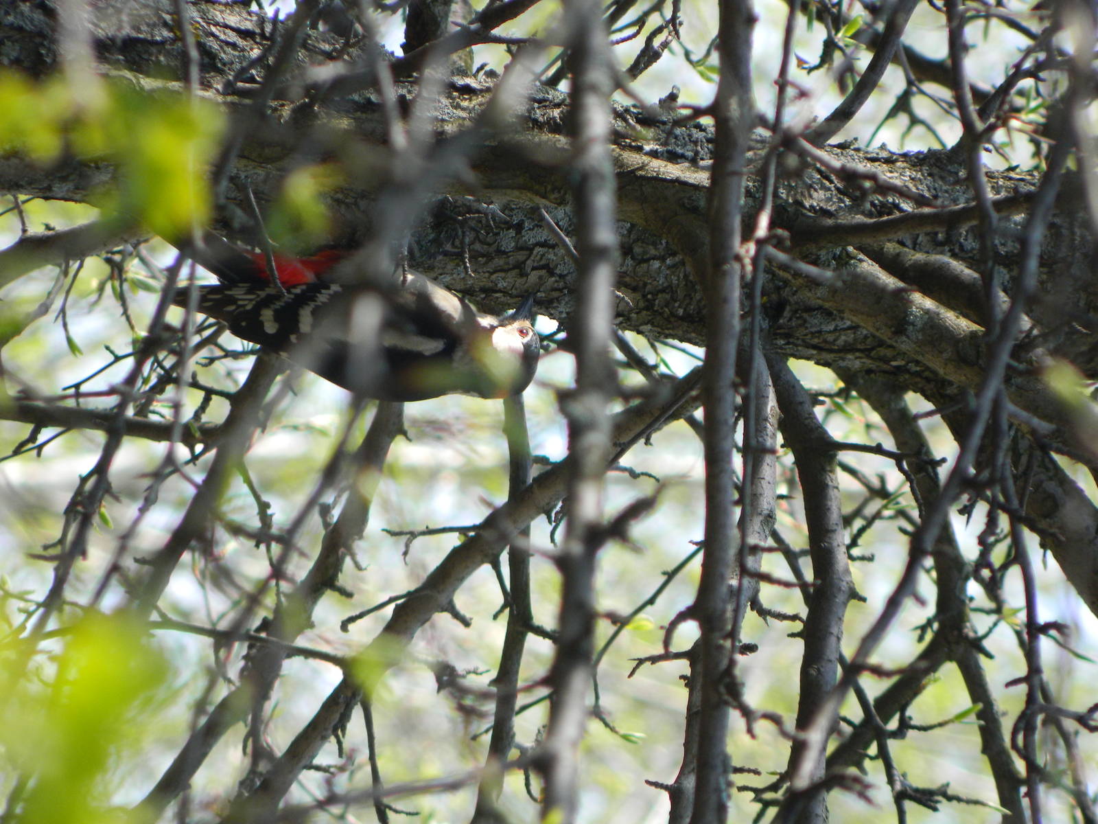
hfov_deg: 3.8
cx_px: 549
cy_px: 412
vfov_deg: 2.8
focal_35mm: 525
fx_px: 16653
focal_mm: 94.5
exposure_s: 1/125
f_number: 5.8
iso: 125
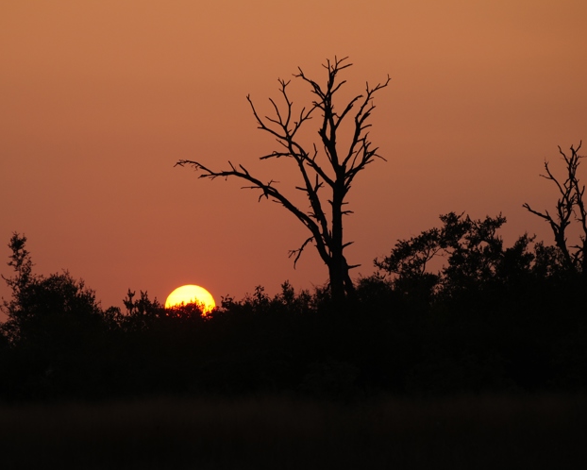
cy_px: 235
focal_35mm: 306
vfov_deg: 5.1
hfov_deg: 6.3
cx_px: 245
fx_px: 5318
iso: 200
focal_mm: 180
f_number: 5
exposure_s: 1/640
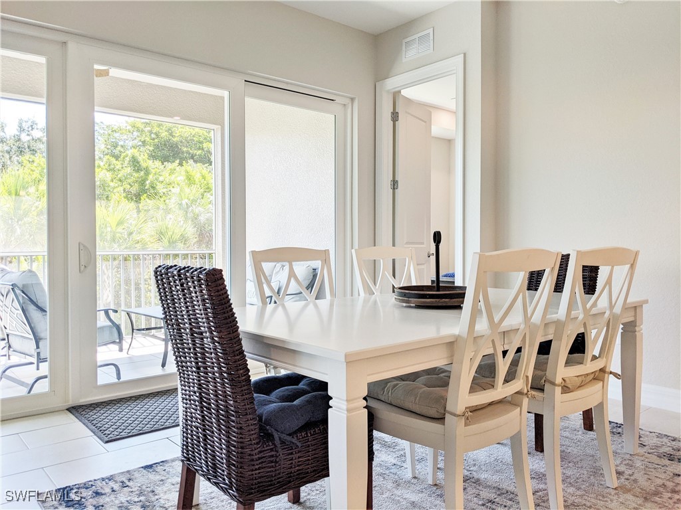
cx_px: 340
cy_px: 255
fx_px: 531
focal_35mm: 27
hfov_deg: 65.3
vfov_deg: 51.4
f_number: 1.73
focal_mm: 4.38
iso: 40
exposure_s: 1/215
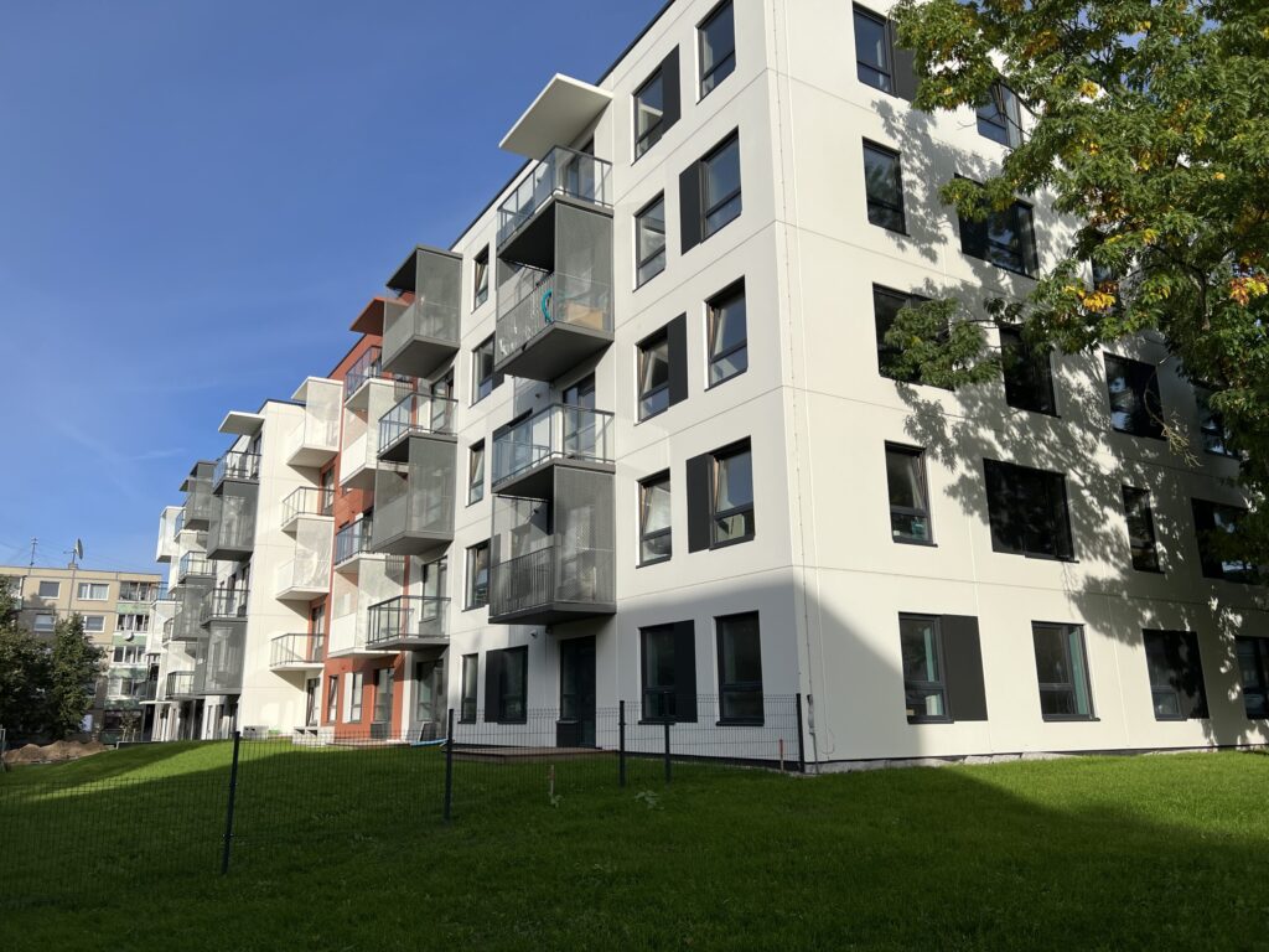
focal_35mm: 26
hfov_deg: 67.3
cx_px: 634
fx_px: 953
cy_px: 476
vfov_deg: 53.1
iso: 50
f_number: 1.5
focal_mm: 5.7
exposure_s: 1/5882
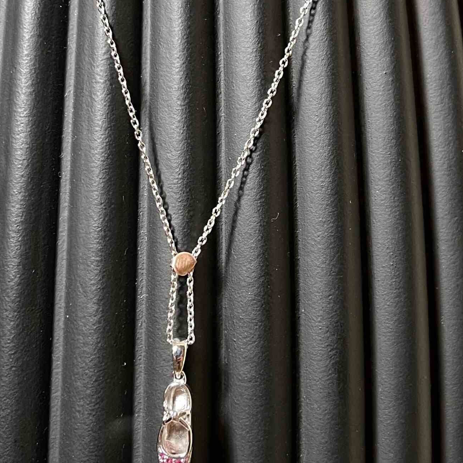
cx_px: 149
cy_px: 81
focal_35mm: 45
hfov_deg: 37.1
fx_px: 681
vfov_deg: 36.1
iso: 250
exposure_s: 1/50
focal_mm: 5.1
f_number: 1.6
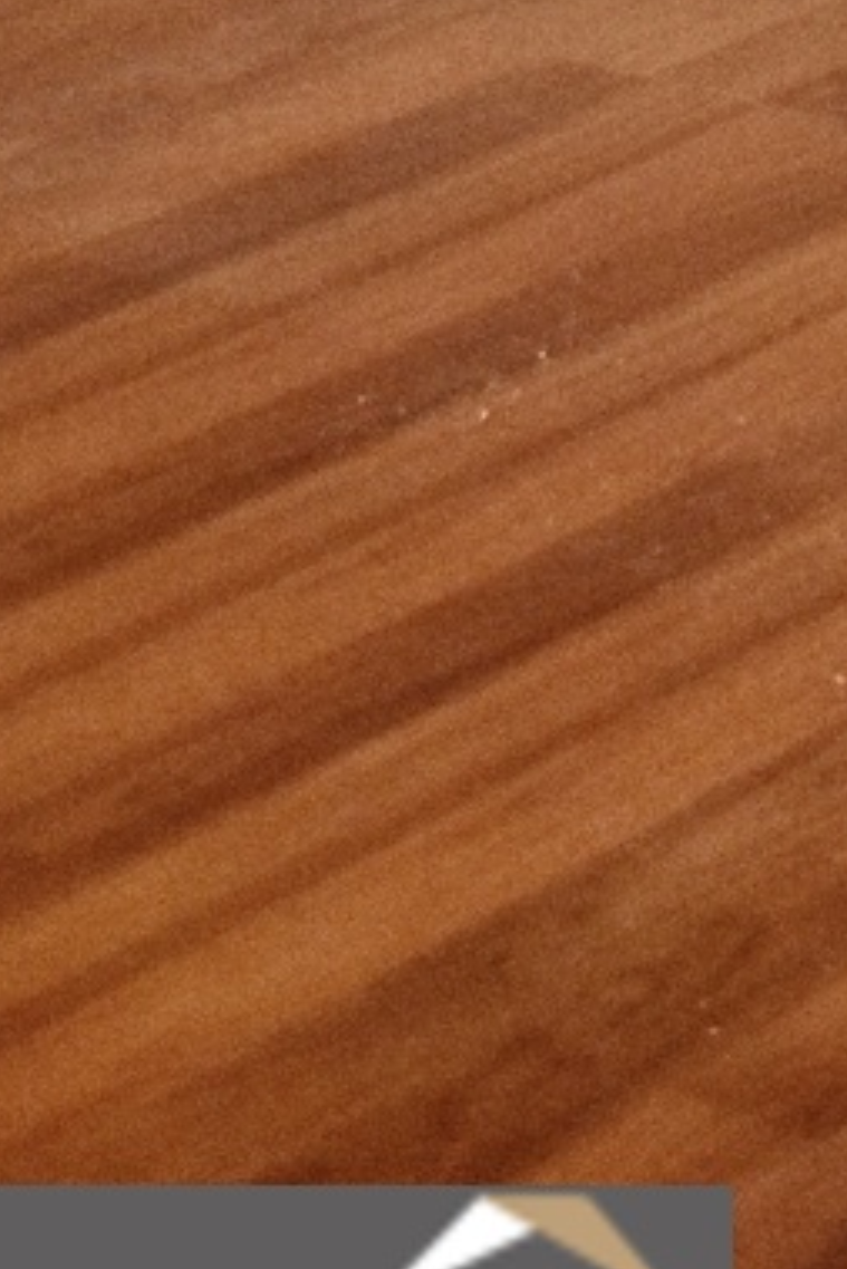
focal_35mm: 164
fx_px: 5782
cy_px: -2287
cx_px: 2149
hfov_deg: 7.7
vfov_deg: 10.0
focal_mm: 18
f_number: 3.5
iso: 1600
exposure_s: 1/80
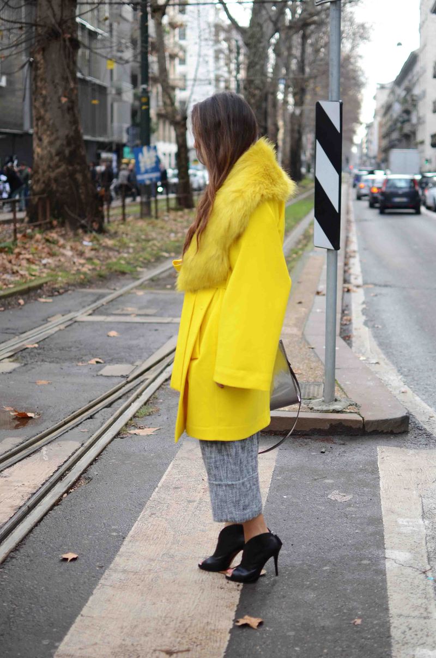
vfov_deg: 37.9
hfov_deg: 25.6
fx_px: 958
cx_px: 218
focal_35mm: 52
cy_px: 329
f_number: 1.8
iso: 250
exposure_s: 1/1000
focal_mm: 35
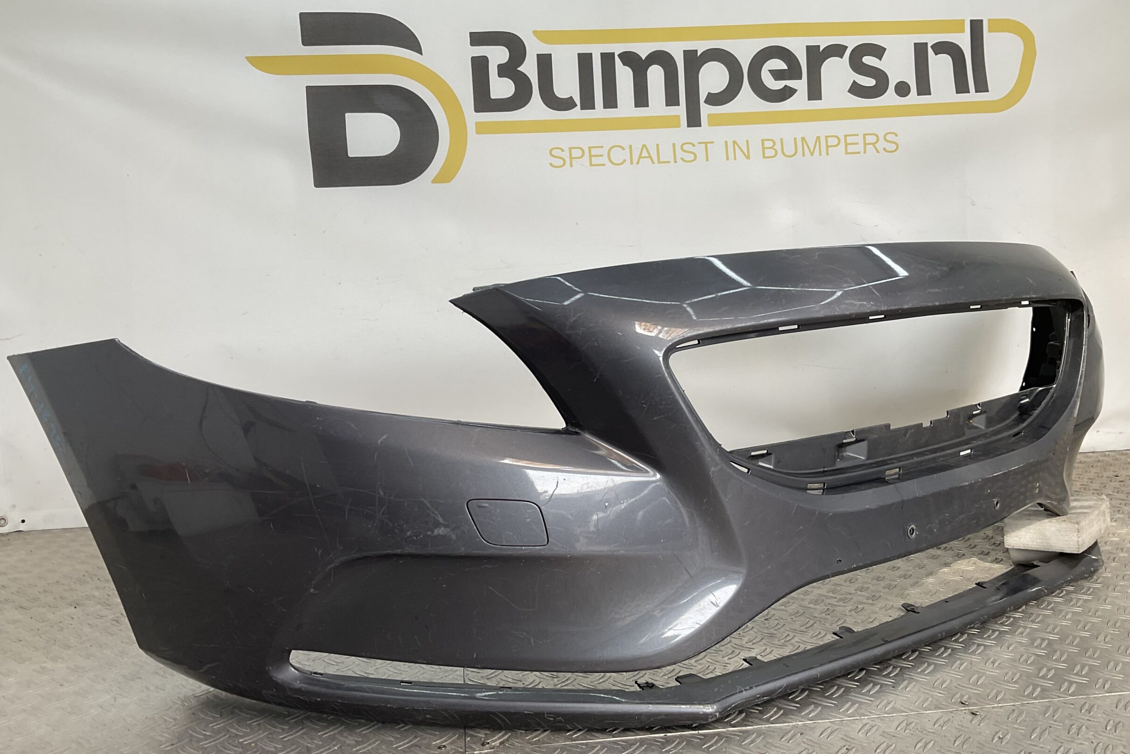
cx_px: 572
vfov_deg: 41.1
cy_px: 388
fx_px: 1004
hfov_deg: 58.7
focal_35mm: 32
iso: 16
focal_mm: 3
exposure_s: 1/222
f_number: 1.8
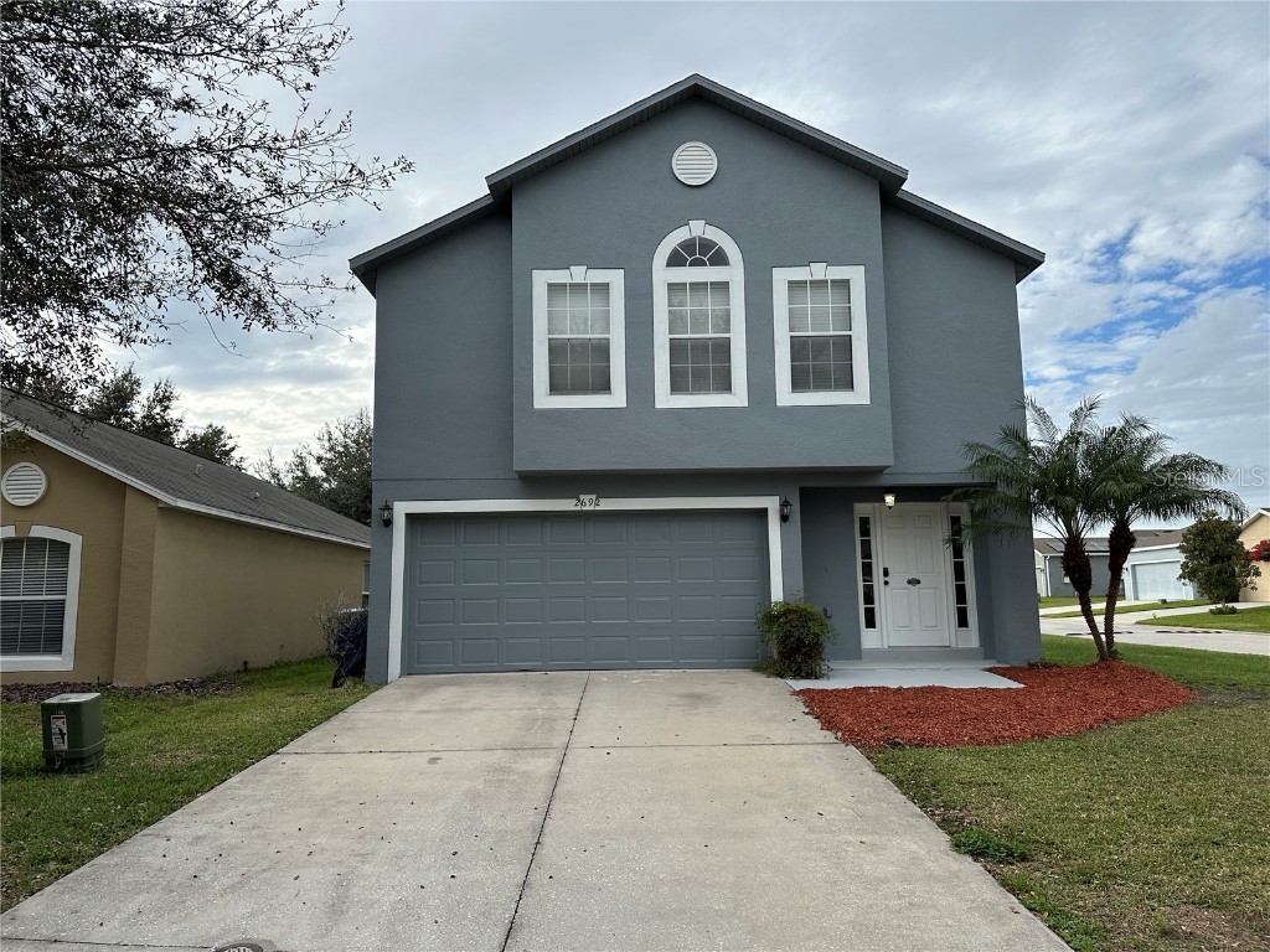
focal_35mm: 24
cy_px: 476
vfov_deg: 56.8
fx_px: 881
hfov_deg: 71.6
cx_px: 635
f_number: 1.78
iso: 80
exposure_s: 1/3247
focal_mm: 6.86
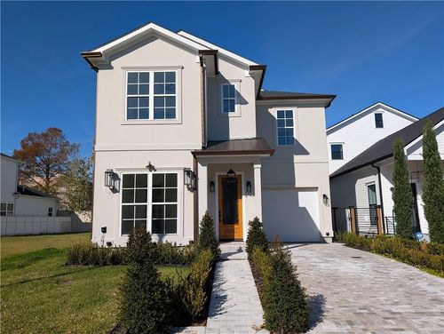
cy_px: 167
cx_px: 222
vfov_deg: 56.9
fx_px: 308
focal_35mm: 24
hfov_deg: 71.5
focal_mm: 6.9
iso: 22
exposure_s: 1/1805
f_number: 1.68
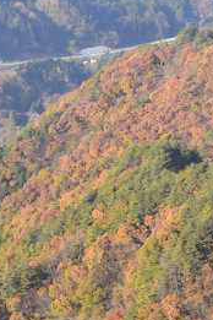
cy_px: 504
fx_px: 1686
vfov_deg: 10.4
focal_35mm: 190
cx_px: 459
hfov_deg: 6.9
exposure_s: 1/100
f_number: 11
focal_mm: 31
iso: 220
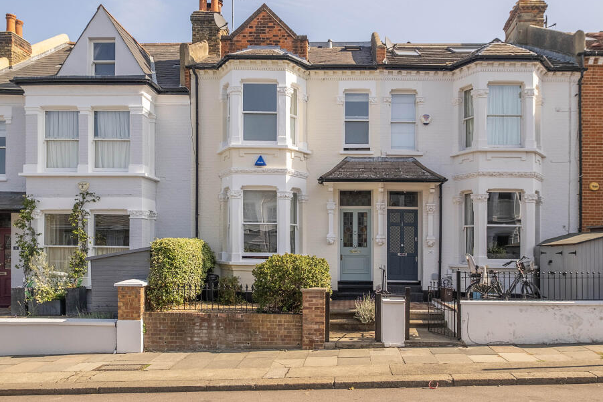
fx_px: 419
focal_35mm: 25
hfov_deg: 71.5
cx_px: 316
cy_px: 182
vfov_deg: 51.2
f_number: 5
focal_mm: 14.5
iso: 500
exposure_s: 1/1900
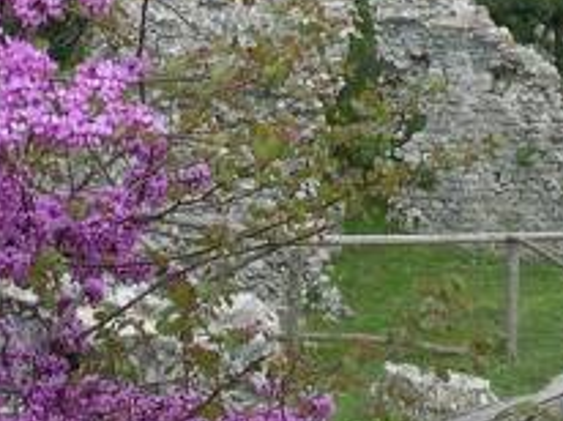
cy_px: -52
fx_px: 2339
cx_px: 473
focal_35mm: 144
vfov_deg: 10.2
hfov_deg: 13.6
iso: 100
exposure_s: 1/257
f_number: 4.5
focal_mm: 5.6
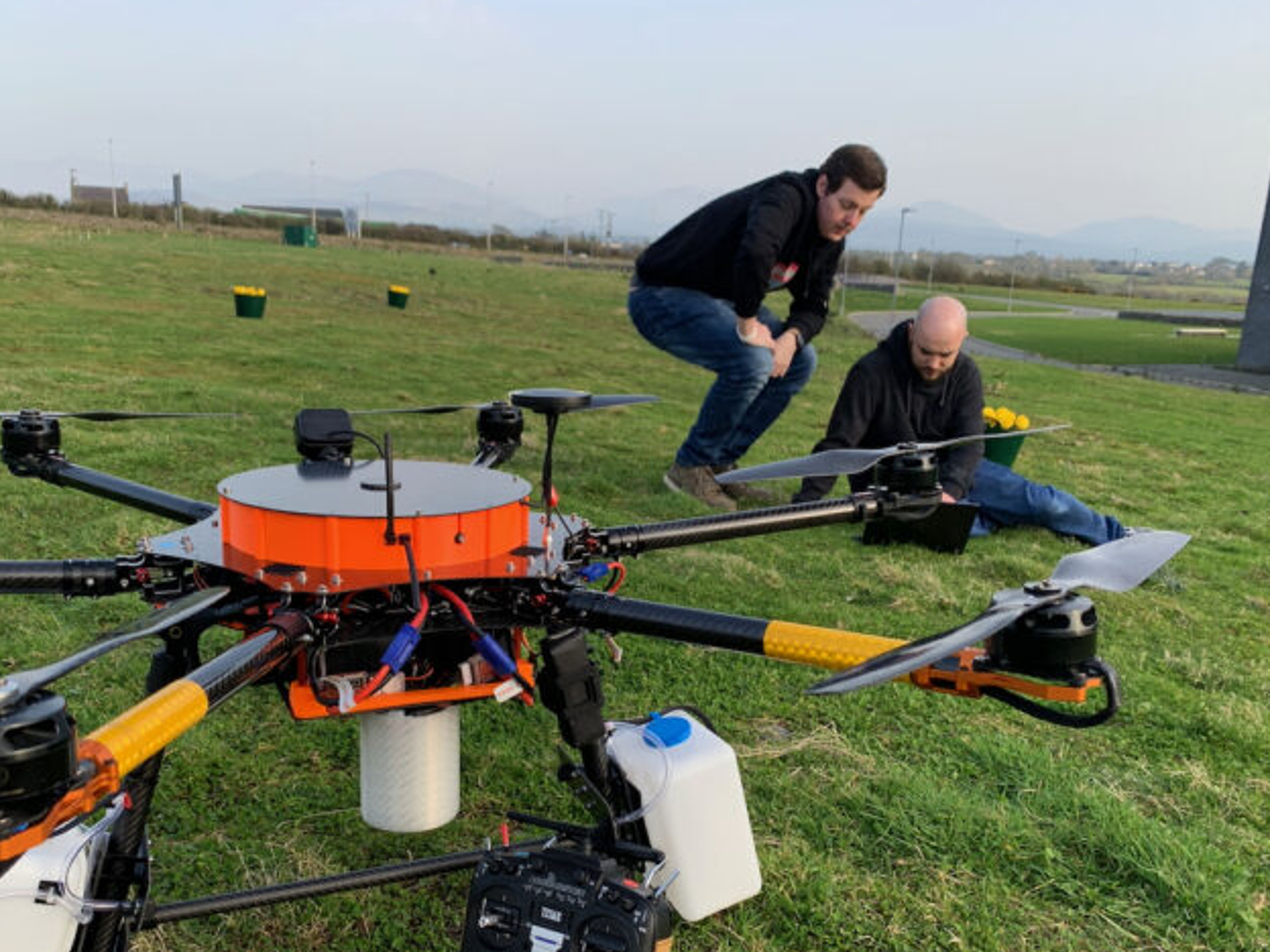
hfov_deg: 56.7
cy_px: 576
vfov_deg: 43.9
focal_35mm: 32
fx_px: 1174
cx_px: 568
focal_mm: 4.25
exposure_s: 1/471
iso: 25
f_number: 1.8
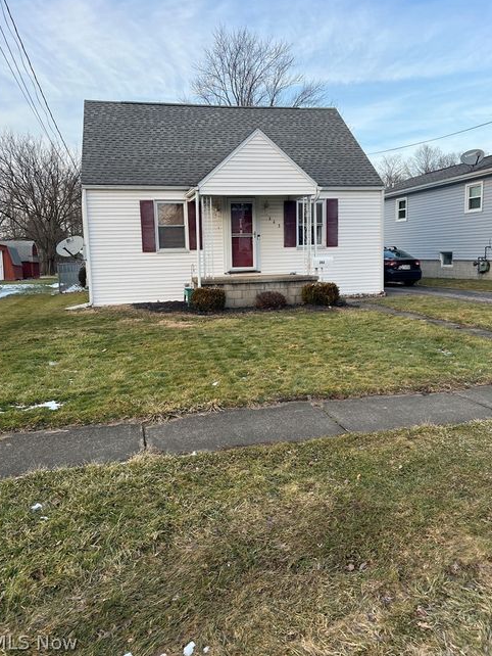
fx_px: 511
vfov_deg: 65.3
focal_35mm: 27
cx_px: 241
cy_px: 317
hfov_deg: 51.4
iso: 50
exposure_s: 1/380
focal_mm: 5.7
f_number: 1.5
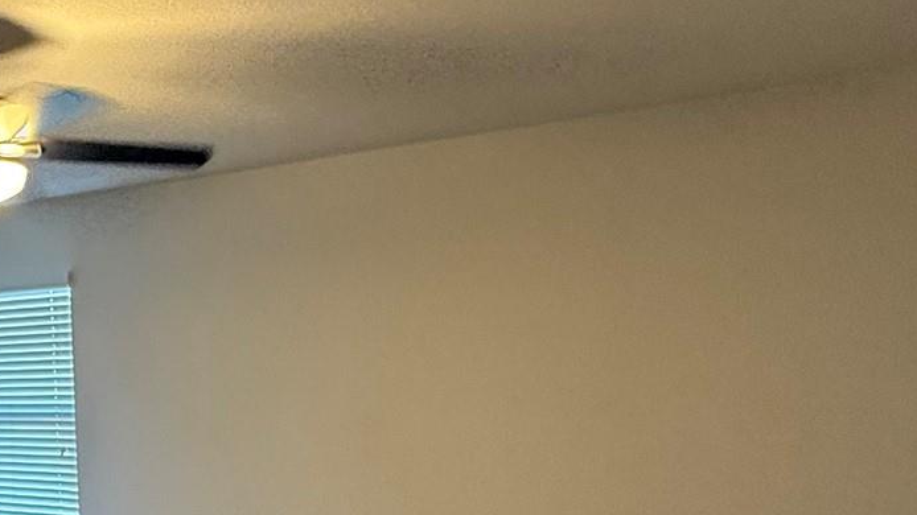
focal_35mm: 45
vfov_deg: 24.4
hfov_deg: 42.5
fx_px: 1094
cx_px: 128
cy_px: 589
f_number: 2.2
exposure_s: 1/60
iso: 320
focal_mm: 2.22
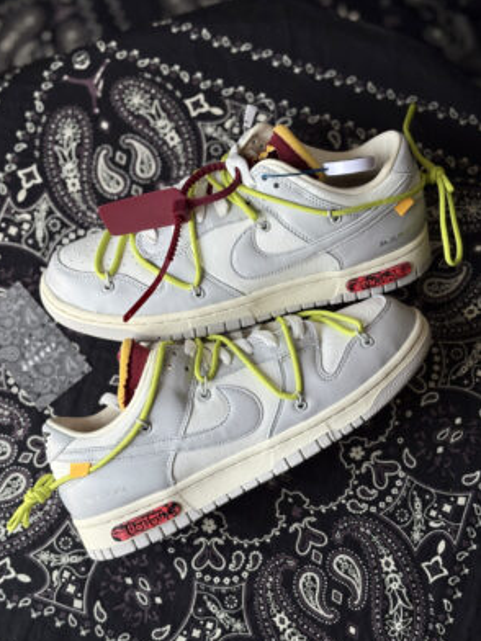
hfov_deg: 27.5
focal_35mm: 53
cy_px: 324
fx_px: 982
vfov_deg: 36.2
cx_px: 237
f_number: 1.6
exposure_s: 1/576
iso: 32
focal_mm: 5.96
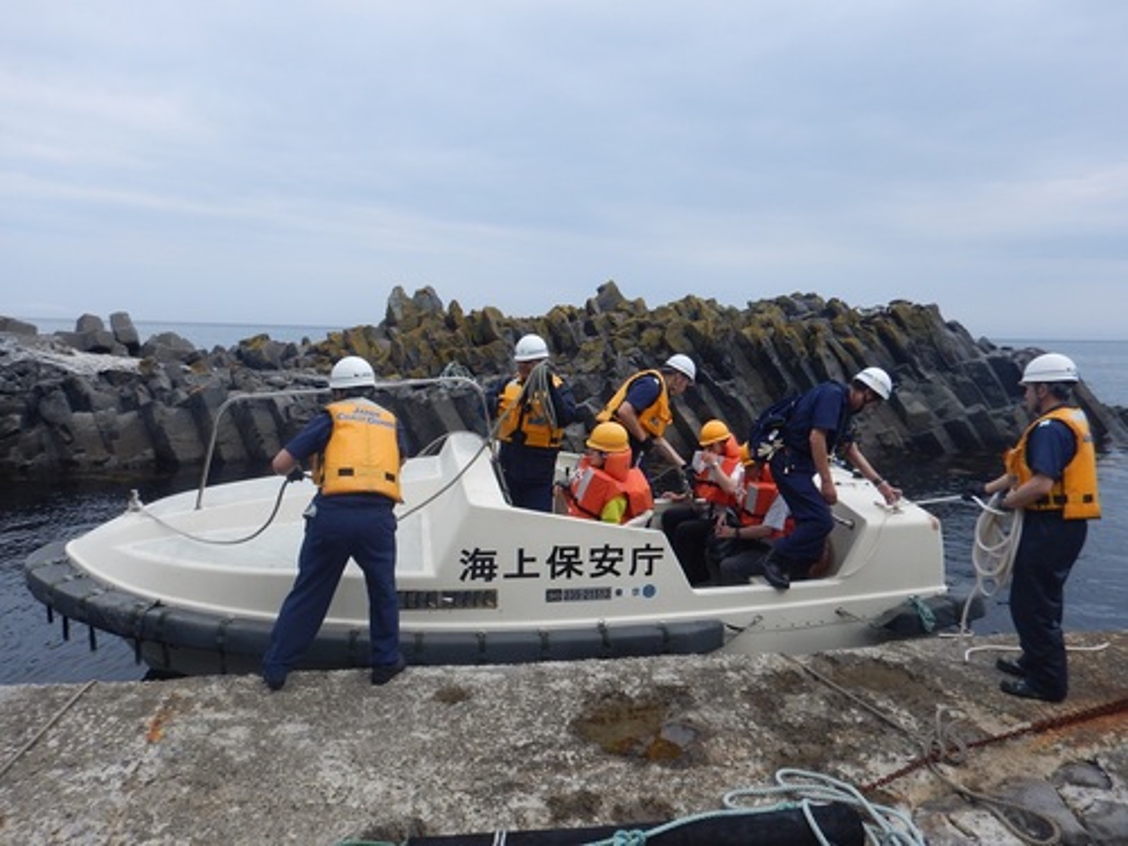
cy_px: 423
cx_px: 564
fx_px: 782
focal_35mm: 24
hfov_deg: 71.6
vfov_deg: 56.8
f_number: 4.1
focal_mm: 4.3
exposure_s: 1/800
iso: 125
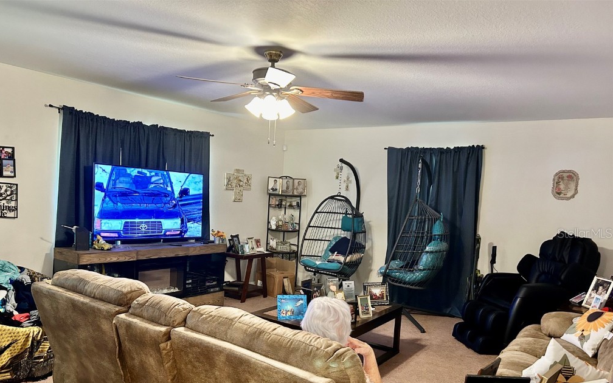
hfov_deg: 66.5
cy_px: 233
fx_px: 468
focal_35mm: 28
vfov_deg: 44.3
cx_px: 303
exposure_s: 1/40
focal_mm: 5.7
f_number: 1.5
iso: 400
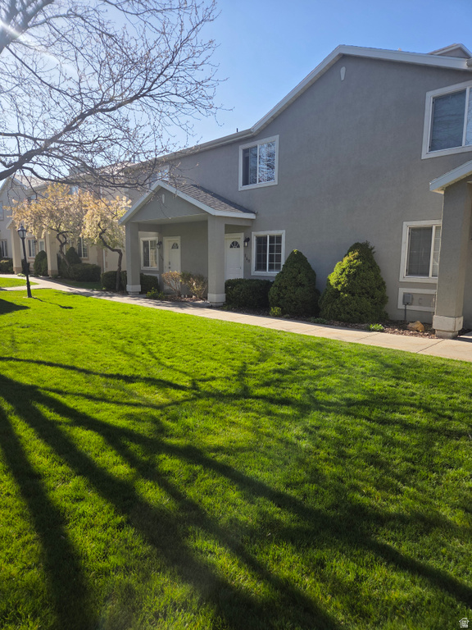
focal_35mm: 23
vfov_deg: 73.9
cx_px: 236
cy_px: 315
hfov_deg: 58.9
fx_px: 418
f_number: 1.8
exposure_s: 1/2993
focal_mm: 5.4
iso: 80
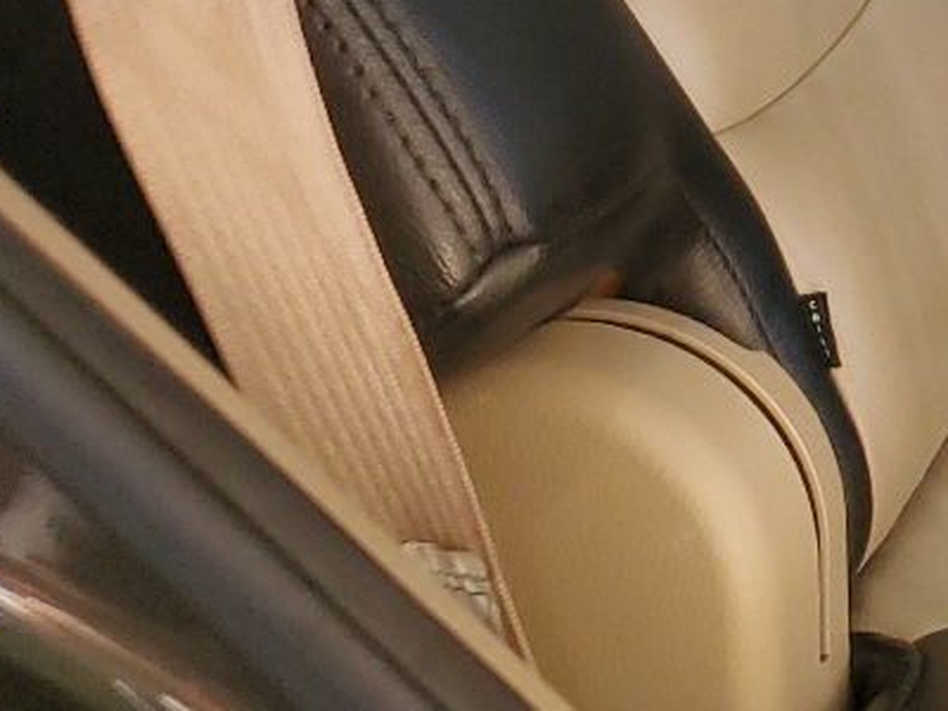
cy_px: -483
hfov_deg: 16.0
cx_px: 1709
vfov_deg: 13.1
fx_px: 2848
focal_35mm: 104
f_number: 1.5
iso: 89
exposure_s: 1/120
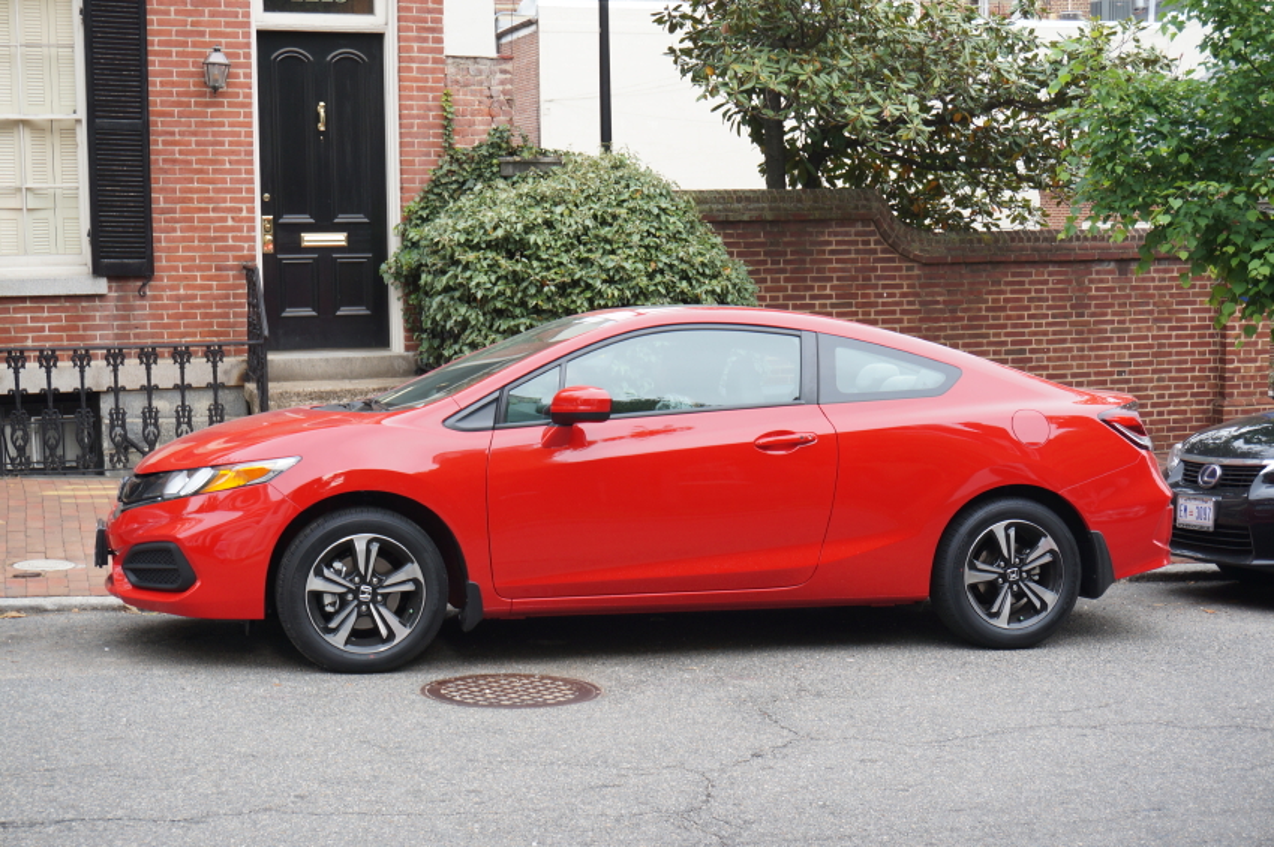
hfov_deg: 37.9
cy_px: 424
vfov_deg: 25.7
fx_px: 1856
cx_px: 637
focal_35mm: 52
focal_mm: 35
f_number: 5.6
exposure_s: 1/60
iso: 200
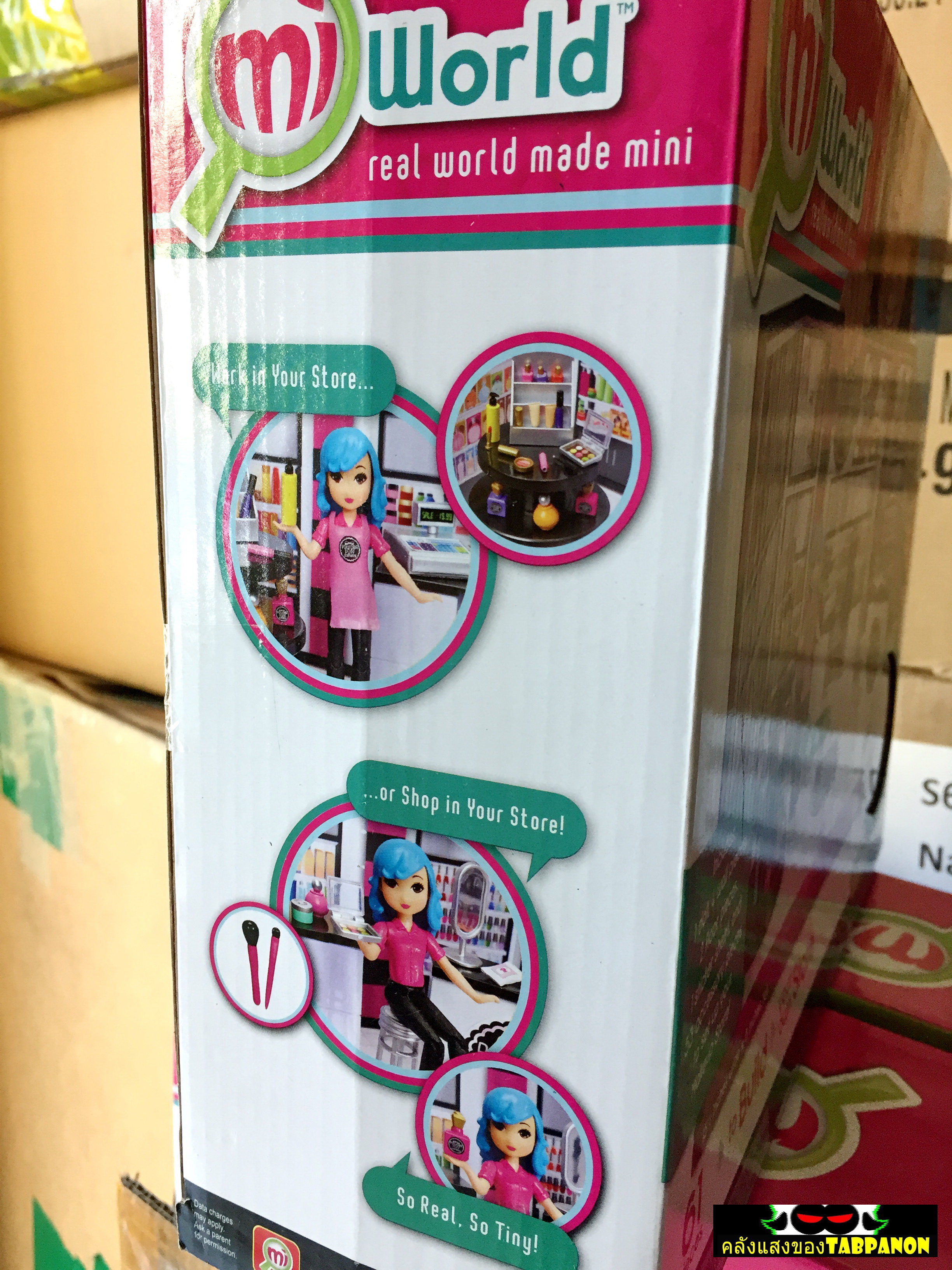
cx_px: 476
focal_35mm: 29
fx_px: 1063
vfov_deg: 61.7
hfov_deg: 48.2
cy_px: 635
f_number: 2.2
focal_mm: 4.15
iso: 50
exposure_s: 1/33
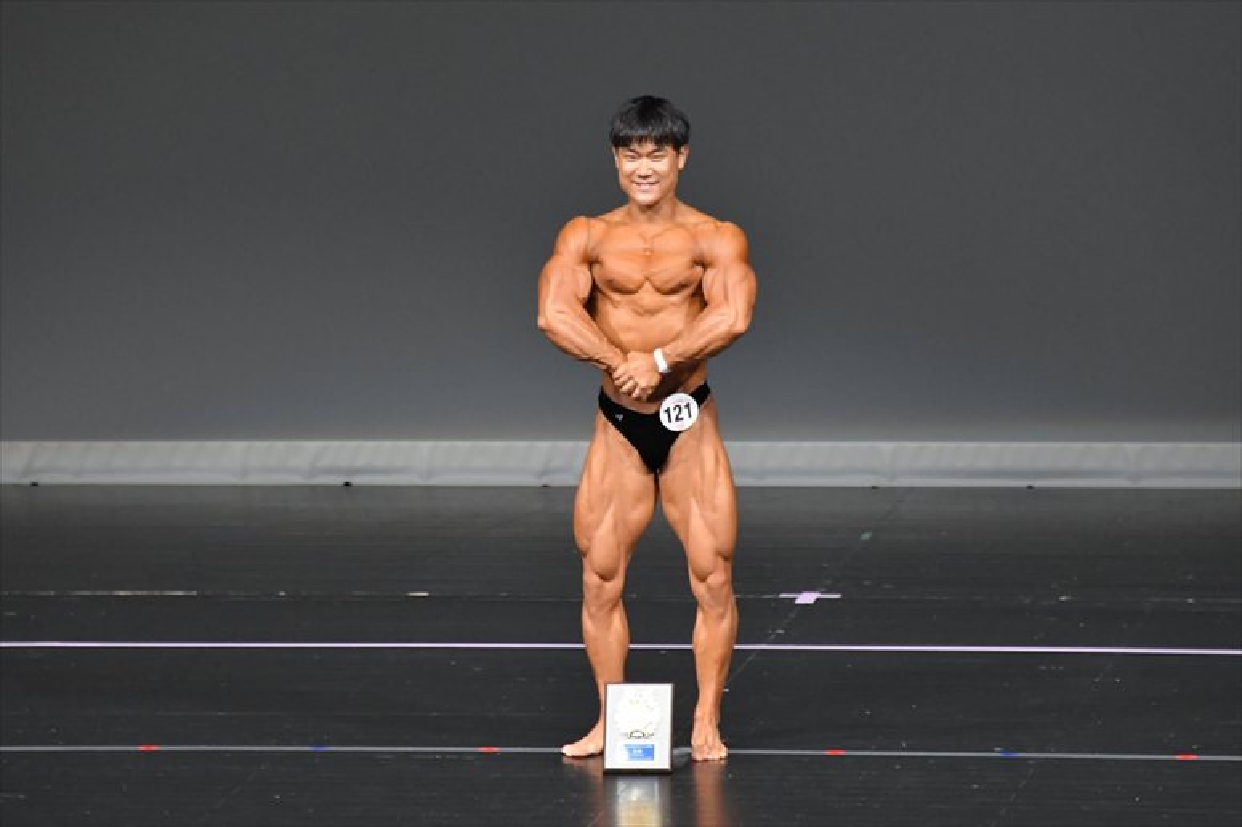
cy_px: 414
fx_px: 11897
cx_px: 621
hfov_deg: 6.0
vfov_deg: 4.0
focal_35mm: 345
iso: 5000
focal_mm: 230
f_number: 5.6
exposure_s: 1/400
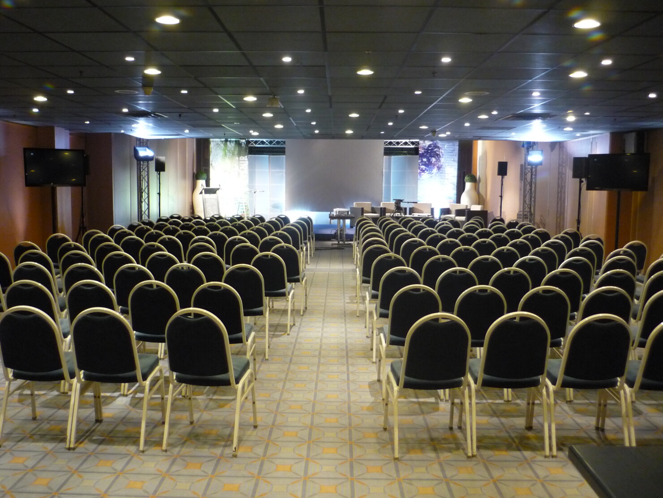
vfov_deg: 42.9
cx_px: 332
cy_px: 249
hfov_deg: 55.4
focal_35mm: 33
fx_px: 632
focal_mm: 5.5
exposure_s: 1/25
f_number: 2.8
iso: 400
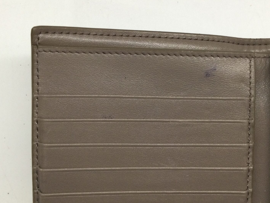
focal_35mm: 45
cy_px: 91
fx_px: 351
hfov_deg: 41.8
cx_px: 165
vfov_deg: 32.2
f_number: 2.4
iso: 50
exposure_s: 1/30
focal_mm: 3.3
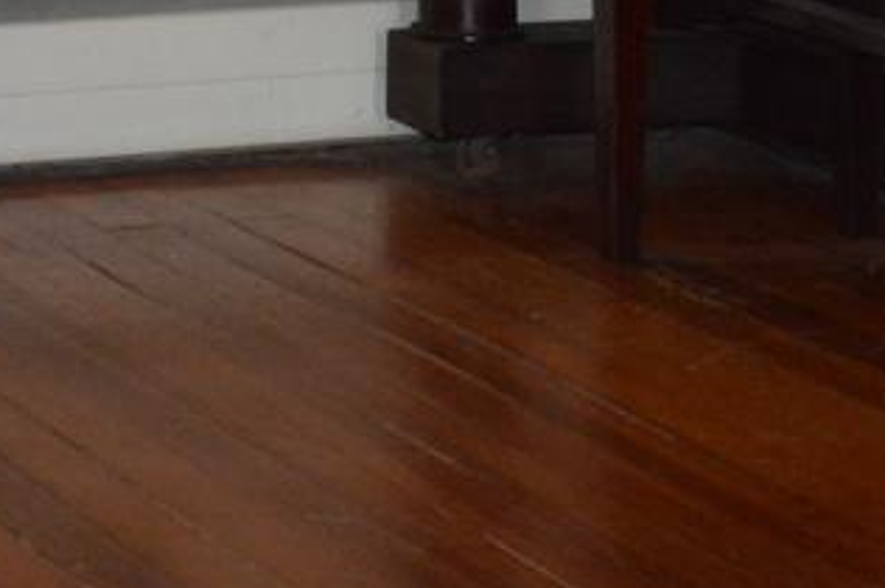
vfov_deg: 7.3
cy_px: -883
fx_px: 4298
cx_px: -81
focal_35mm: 175
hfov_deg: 11.6
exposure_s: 1/60
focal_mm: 18
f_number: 3.5
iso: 800
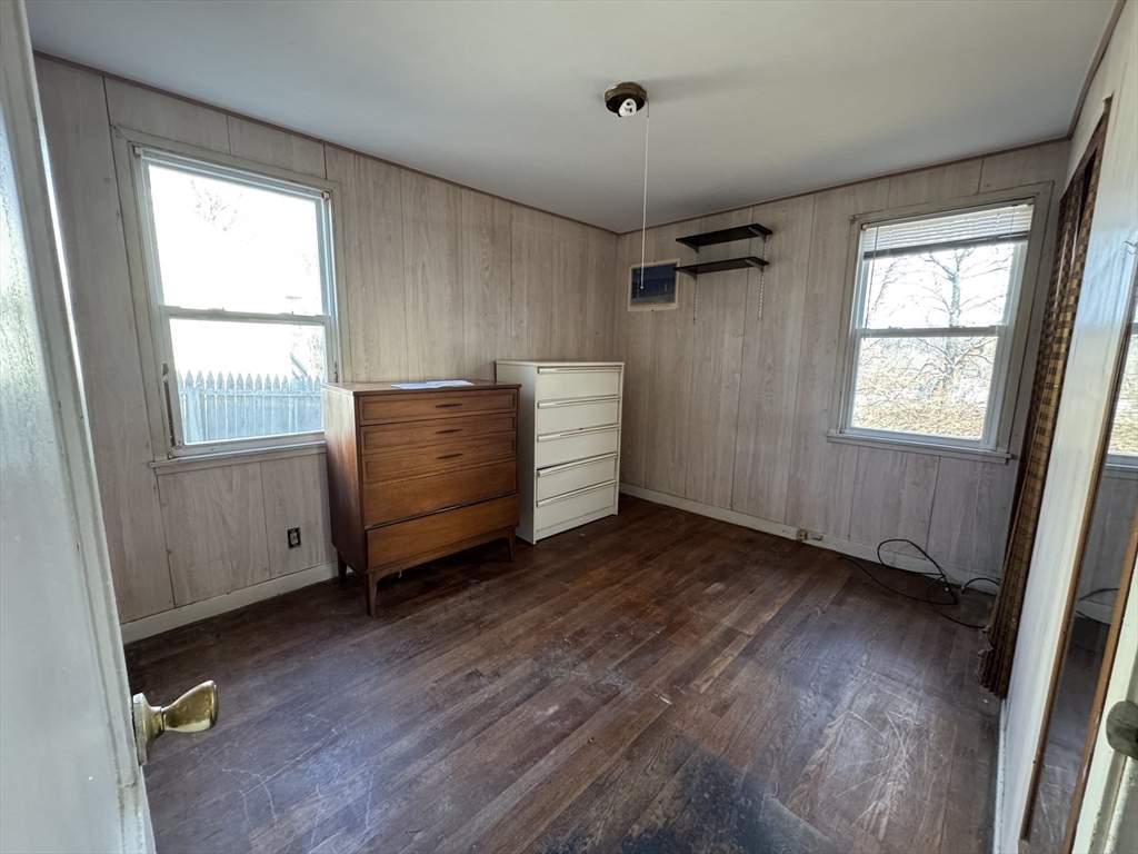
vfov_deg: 85.7
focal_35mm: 14
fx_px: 460
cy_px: 427
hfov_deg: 102.1
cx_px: 569
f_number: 2.2
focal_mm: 2.22
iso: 320
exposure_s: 1/73
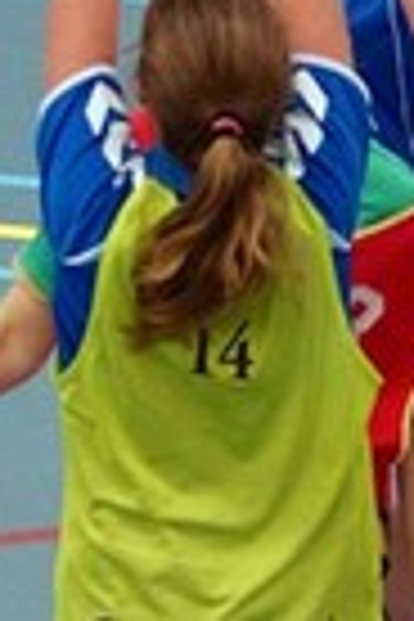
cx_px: 140
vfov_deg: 3.7
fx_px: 9607
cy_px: 50
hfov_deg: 2.5
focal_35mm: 557
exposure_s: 1/200
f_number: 2.8
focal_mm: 50
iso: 640
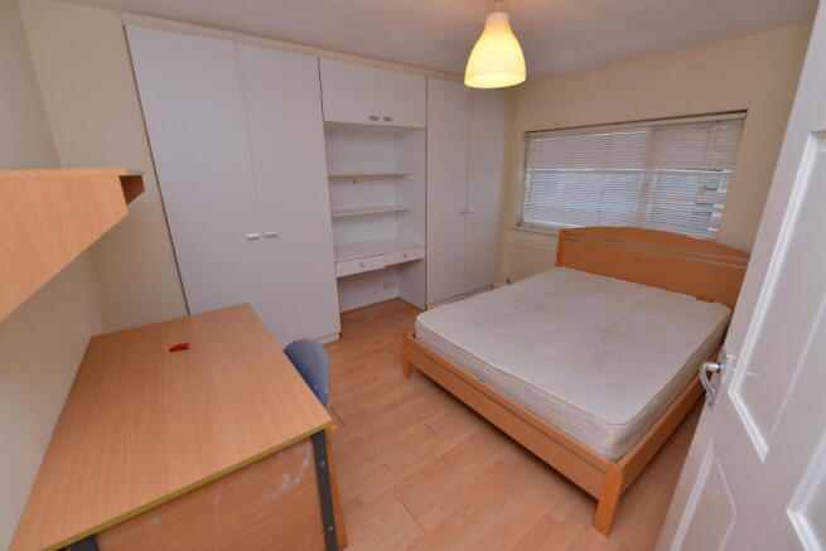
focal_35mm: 14
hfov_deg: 104.2
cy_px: 276
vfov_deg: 81.2
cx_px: 413
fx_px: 321
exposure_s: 1/60
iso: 400
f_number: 6.3
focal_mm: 14
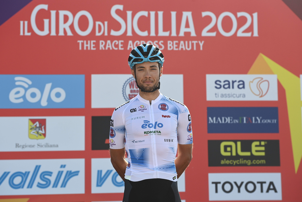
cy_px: 101
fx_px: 839
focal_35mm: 100
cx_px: 151
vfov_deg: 13.7
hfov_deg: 20.4
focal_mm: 100
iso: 500
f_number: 4
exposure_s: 1/3200
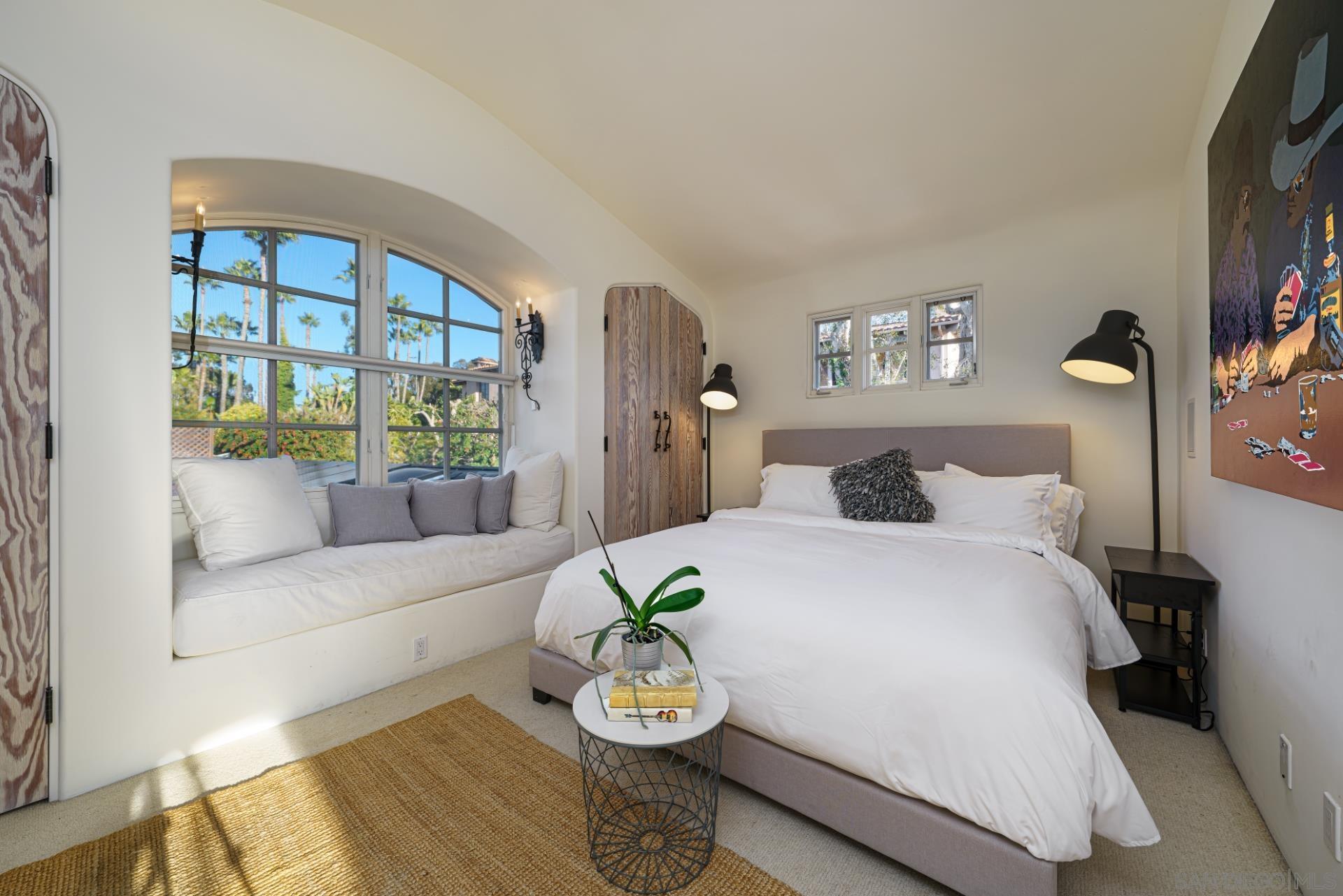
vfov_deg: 81.2
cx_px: 672
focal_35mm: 14
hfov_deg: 104.2
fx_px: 522
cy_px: 448
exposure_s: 1/30
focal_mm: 14
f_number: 7.1
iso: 100
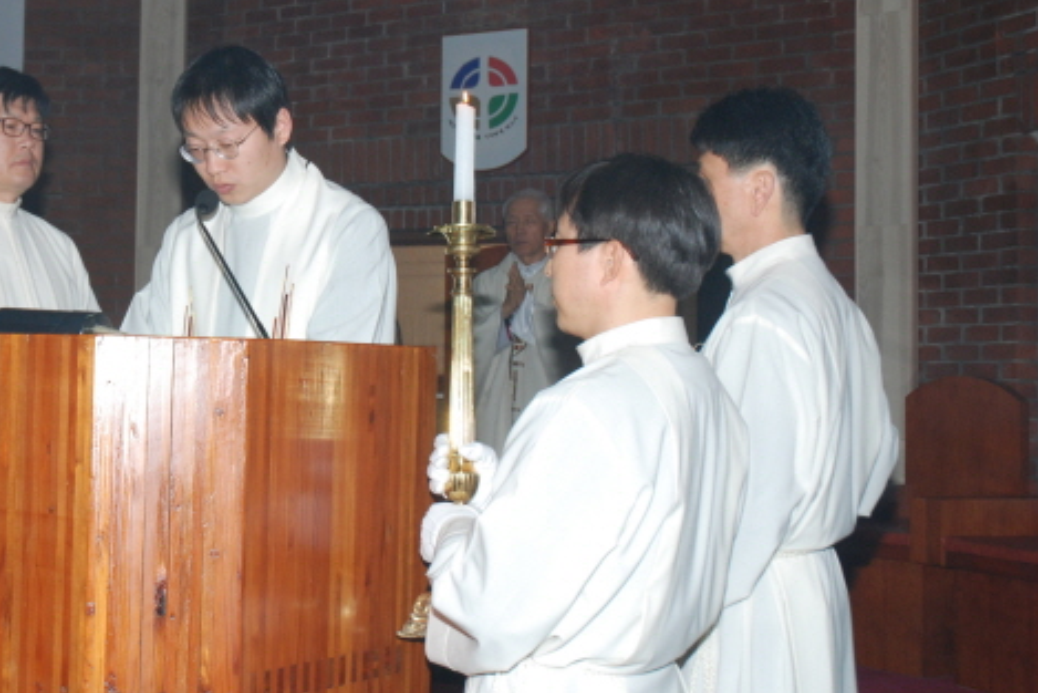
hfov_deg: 29.6
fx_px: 1926
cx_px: 246
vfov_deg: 20.4
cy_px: 298
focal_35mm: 67
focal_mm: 29
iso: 400
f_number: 8
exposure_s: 1/60
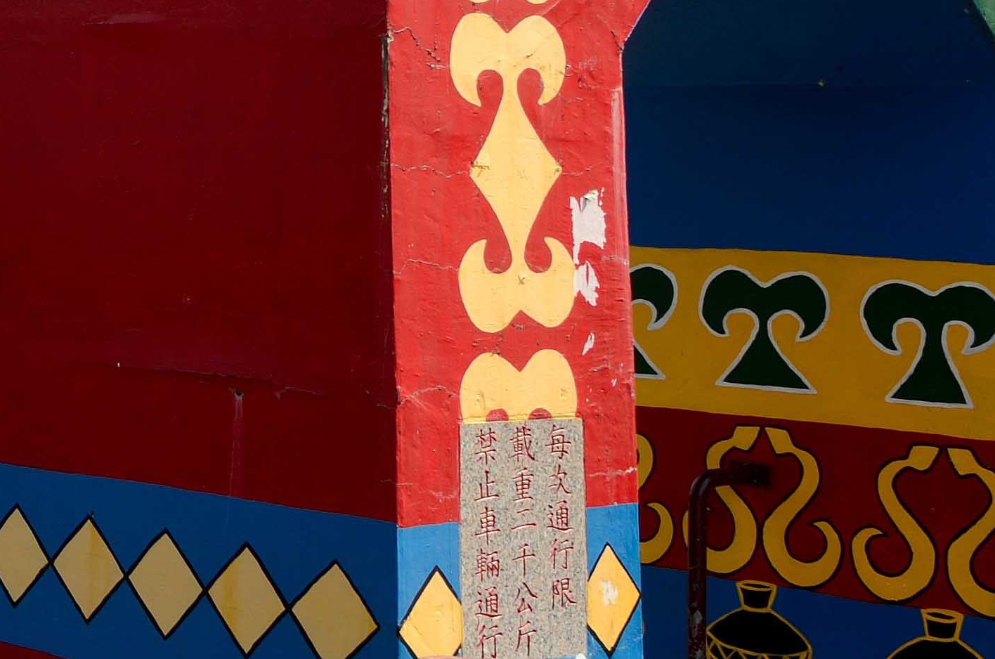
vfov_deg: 14.9
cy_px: -94
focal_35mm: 89
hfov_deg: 20.4
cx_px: -397
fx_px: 2448
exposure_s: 1/100
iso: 100
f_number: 9
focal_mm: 17
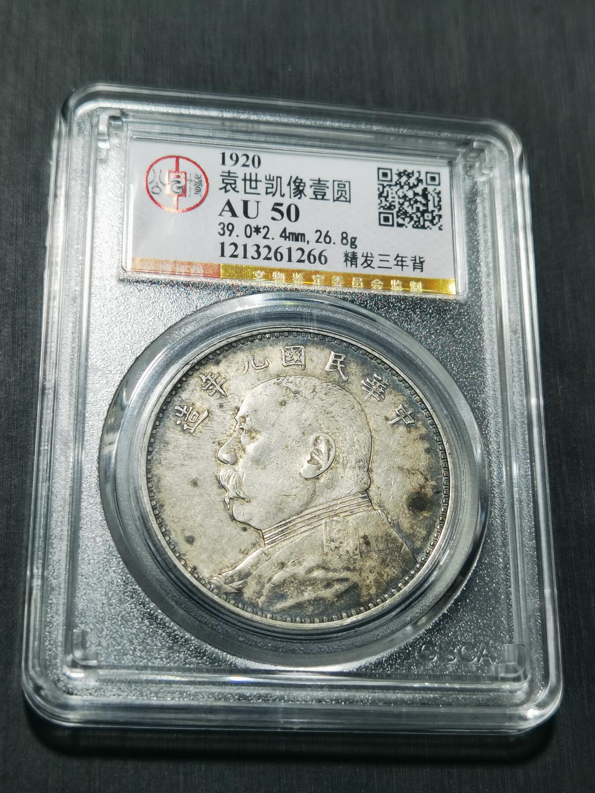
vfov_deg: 32.7
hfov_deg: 24.8
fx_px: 1352
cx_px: 298
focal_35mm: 59
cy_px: 396
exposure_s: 1/100
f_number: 1.9
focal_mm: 6.67
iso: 80
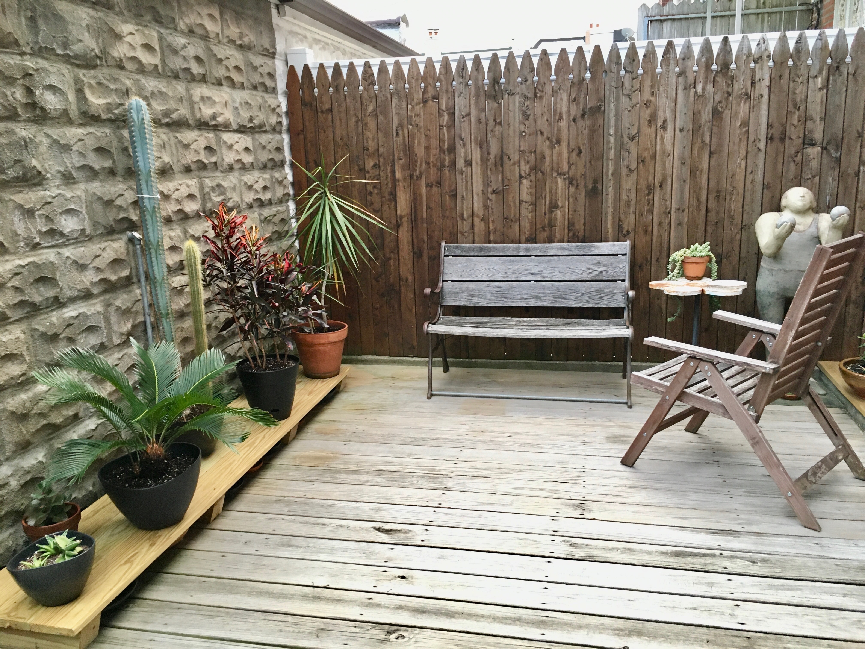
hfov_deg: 61.7
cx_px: 432
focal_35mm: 29
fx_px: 725
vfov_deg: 48.2
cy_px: 324
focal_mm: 4.15
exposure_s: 1/30
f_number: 2.2
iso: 125
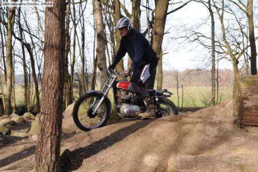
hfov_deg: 25.4
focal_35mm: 80
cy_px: 86
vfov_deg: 17.1
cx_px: 129
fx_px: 573
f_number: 8
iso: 250
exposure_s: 1/160
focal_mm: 80
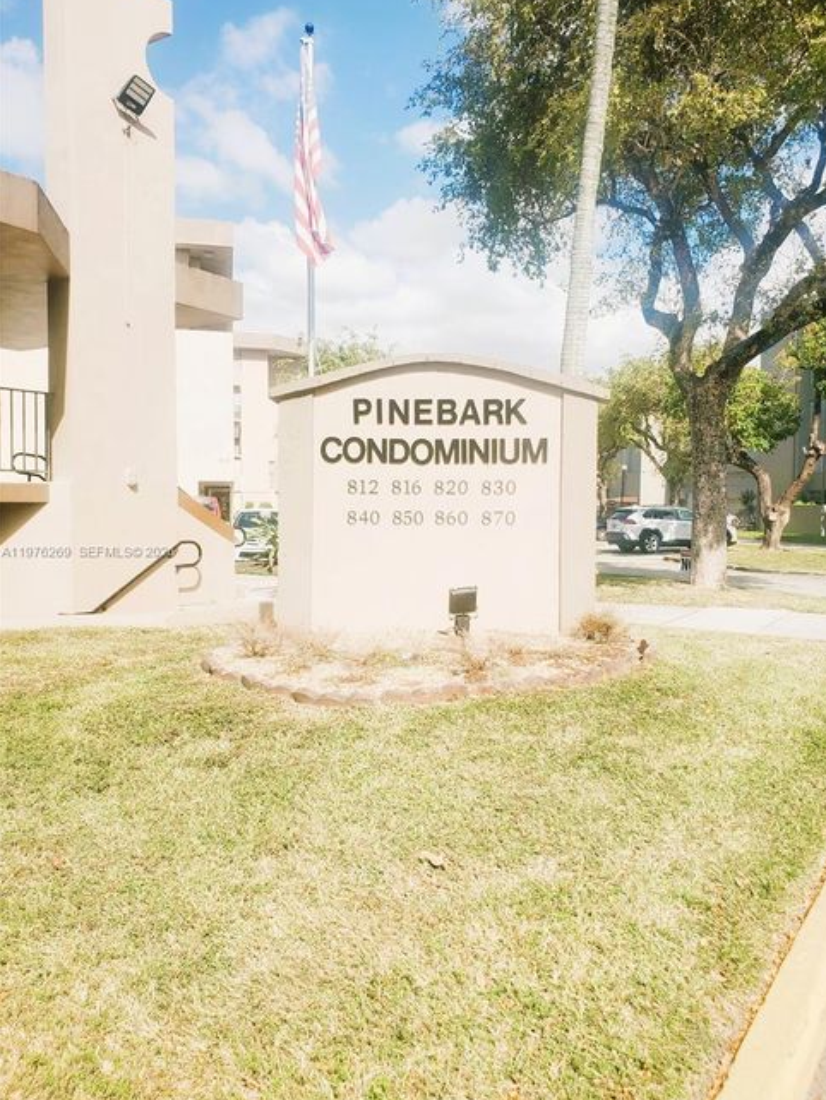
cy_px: 553
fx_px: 858
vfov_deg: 65.3
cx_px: 427
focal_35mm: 27
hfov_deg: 51.4
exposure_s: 1/1783
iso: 50
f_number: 2.4
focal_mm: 4.3
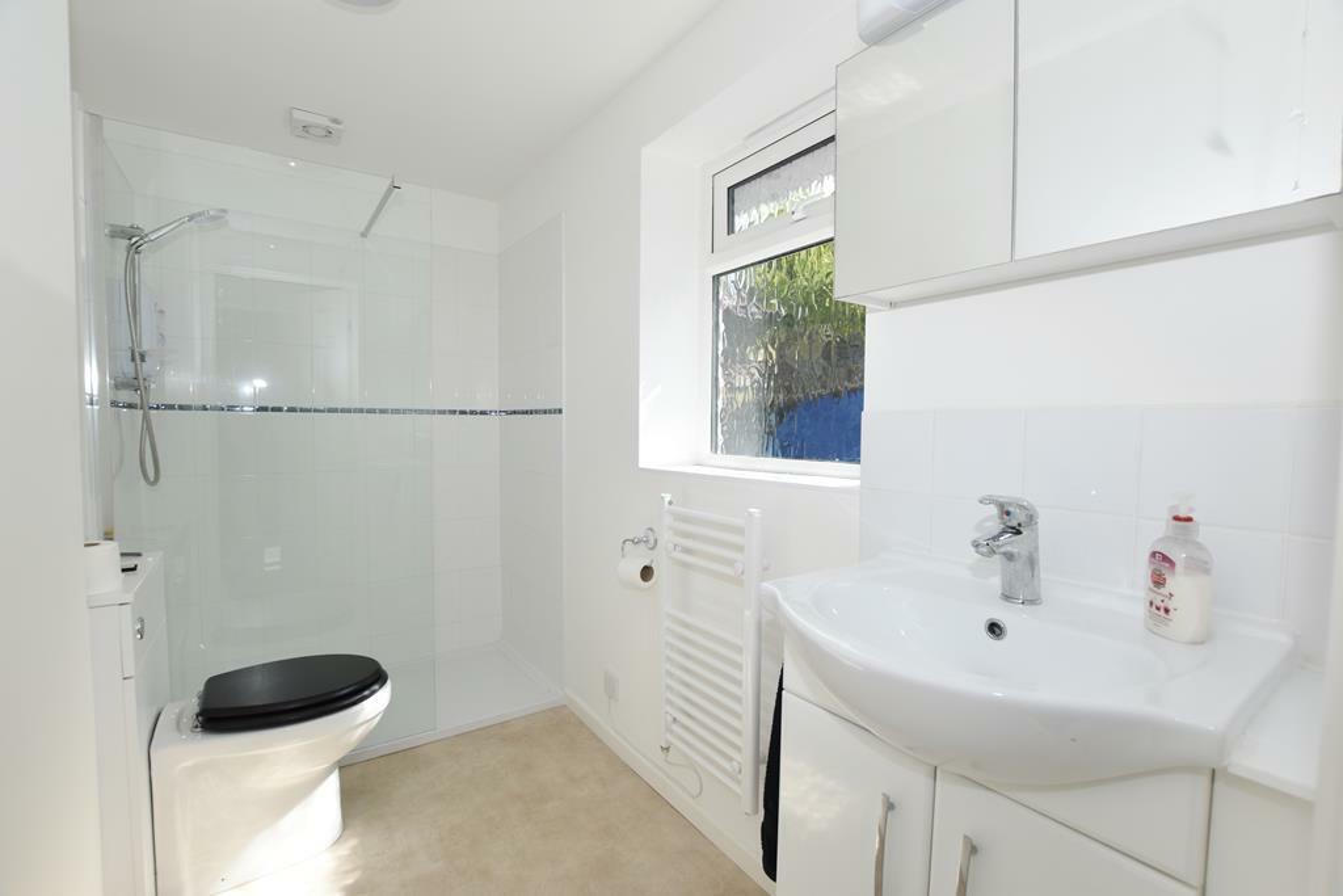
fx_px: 560
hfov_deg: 100.4
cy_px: 448
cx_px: 672
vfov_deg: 77.3
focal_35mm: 15
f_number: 6.3
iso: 200
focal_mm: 10
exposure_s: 1/250
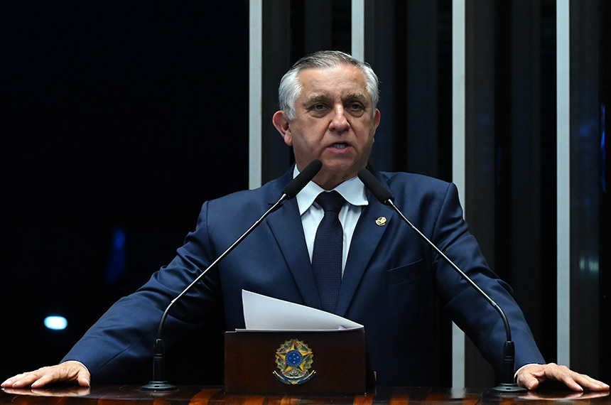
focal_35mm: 156
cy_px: 202
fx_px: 2643
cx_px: 306
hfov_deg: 13.2
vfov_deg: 8.8
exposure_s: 1/125
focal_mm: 104
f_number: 5
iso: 5000
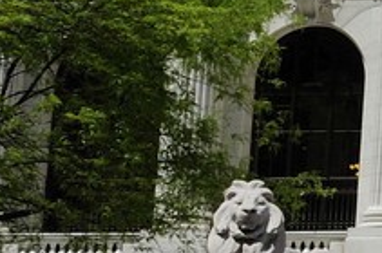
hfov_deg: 7.1
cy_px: -80
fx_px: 2490
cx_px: 1383
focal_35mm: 235
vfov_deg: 5.8
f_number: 13
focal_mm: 31
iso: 200
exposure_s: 1/200
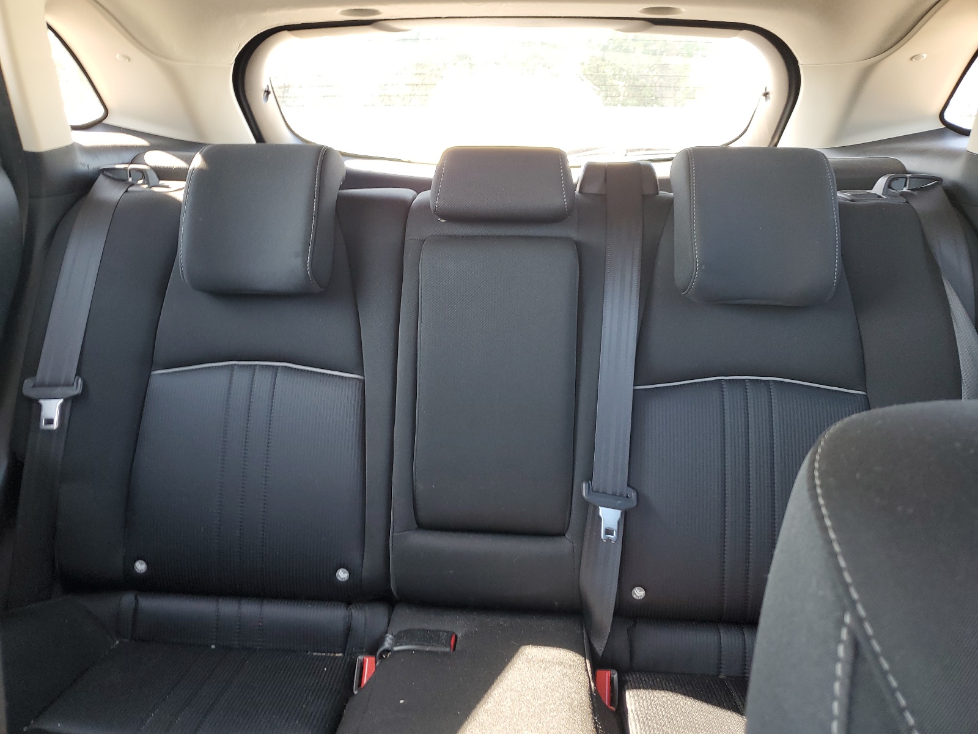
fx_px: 735
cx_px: 489
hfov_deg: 67.3
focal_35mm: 26
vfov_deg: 53.1
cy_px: 367
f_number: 1.5
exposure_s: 1/60.2
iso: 56
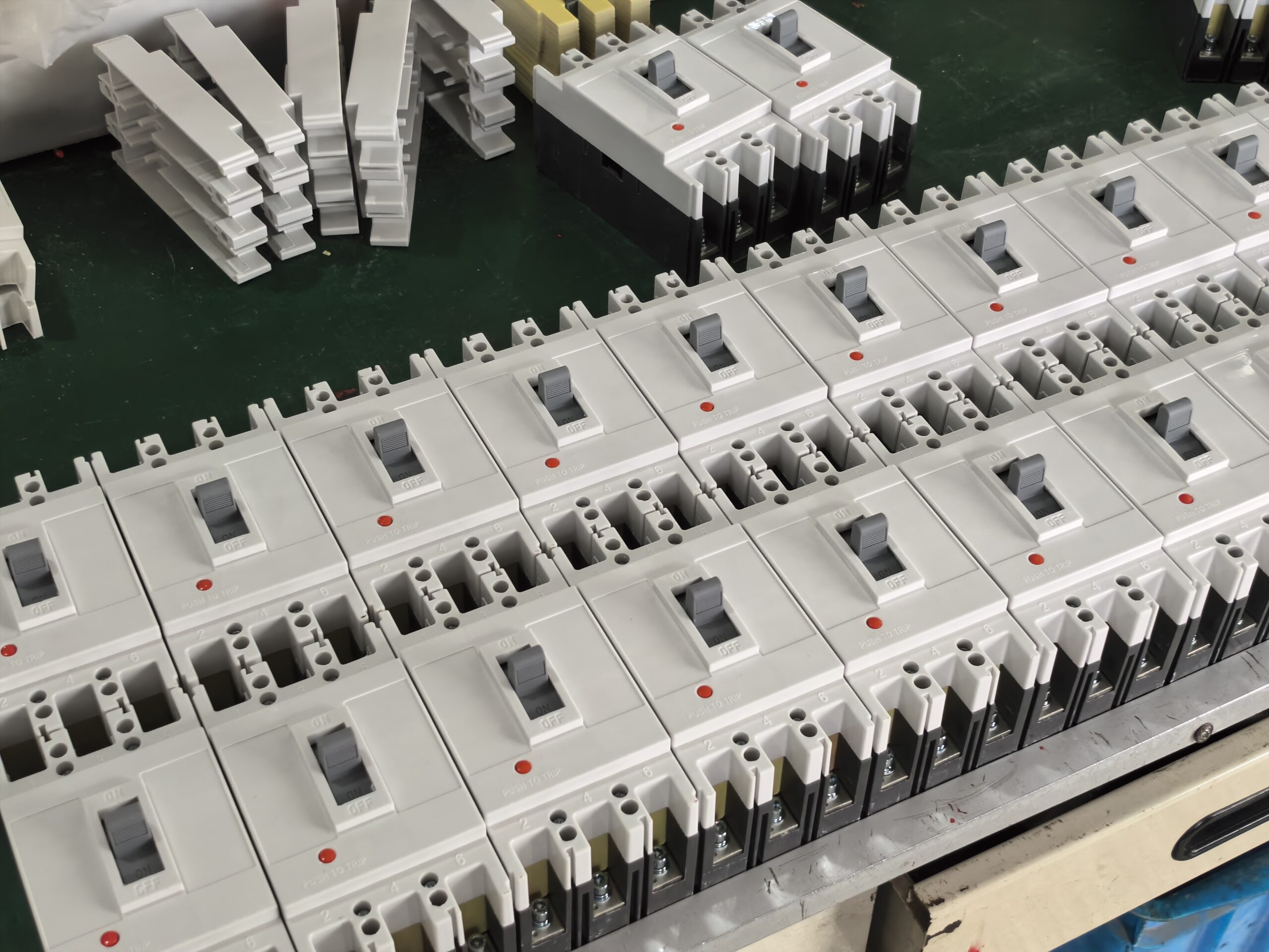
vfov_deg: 30.3
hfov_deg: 39.7
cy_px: 476
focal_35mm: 48
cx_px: 634
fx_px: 1760
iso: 100
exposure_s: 1/100
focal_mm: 6.98
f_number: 2
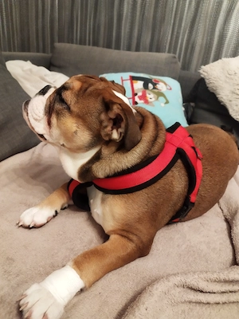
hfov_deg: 56.8
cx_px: 120
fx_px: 221
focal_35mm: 24
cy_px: 160
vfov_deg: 71.6
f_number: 1.89
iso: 3000
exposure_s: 1/20
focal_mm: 5.89
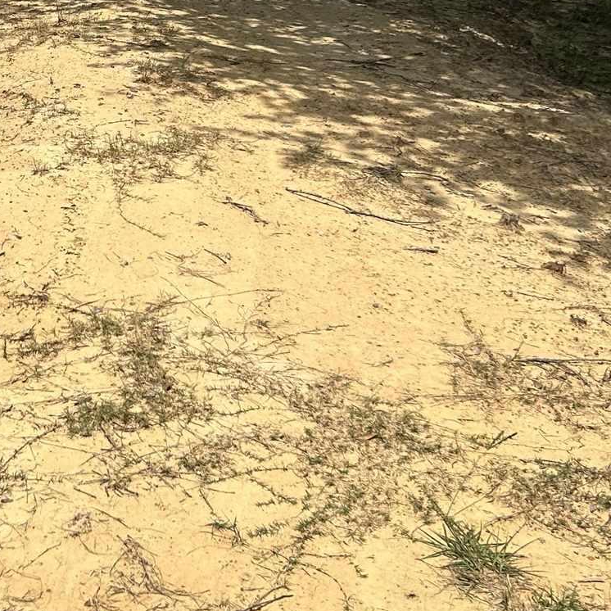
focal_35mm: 71
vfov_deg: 23.6
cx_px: 48
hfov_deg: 23.6
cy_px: 46
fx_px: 1418
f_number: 1.5
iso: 50
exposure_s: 1/6993
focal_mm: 5.7
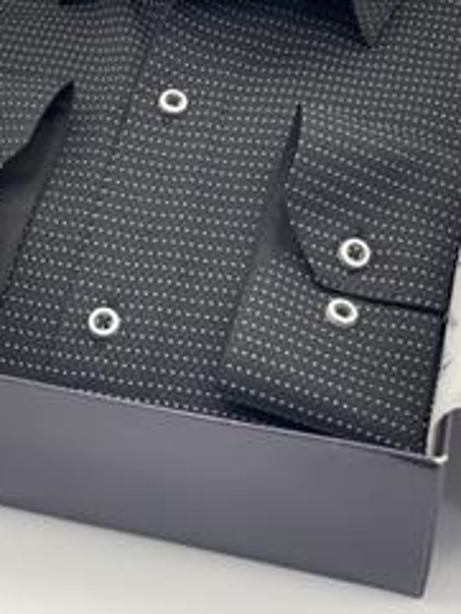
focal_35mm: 89
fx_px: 1579
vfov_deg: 21.7
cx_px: 173
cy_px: 118
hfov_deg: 16.6
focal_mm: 6
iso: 32
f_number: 2
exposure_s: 1/122
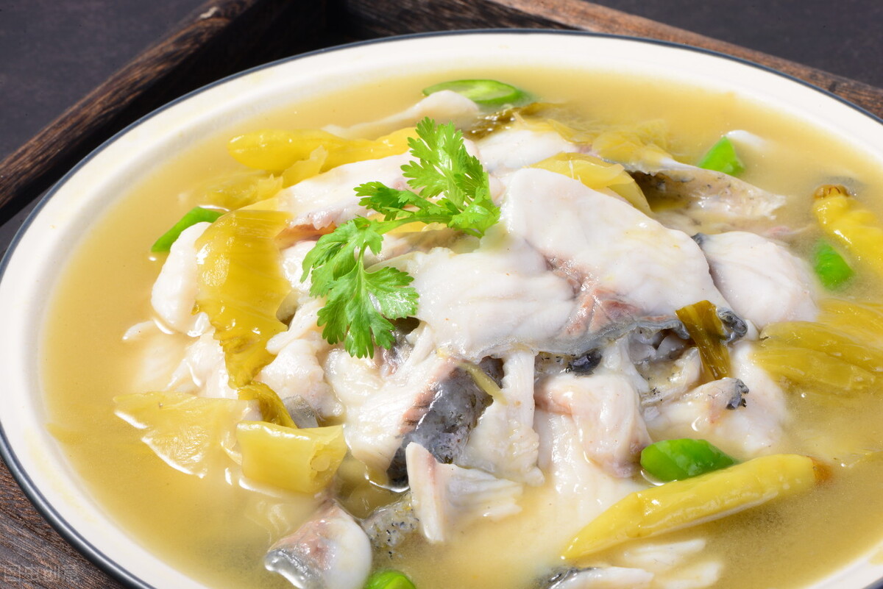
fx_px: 2576
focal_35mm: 105
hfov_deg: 19.4
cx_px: 442
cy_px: 294
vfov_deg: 13.1
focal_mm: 105
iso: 100
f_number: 25
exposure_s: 1/160
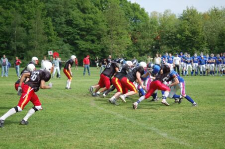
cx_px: 112
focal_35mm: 105
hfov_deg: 19.5
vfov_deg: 13.0
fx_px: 655
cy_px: 74
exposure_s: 1/1000
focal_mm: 70
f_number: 4
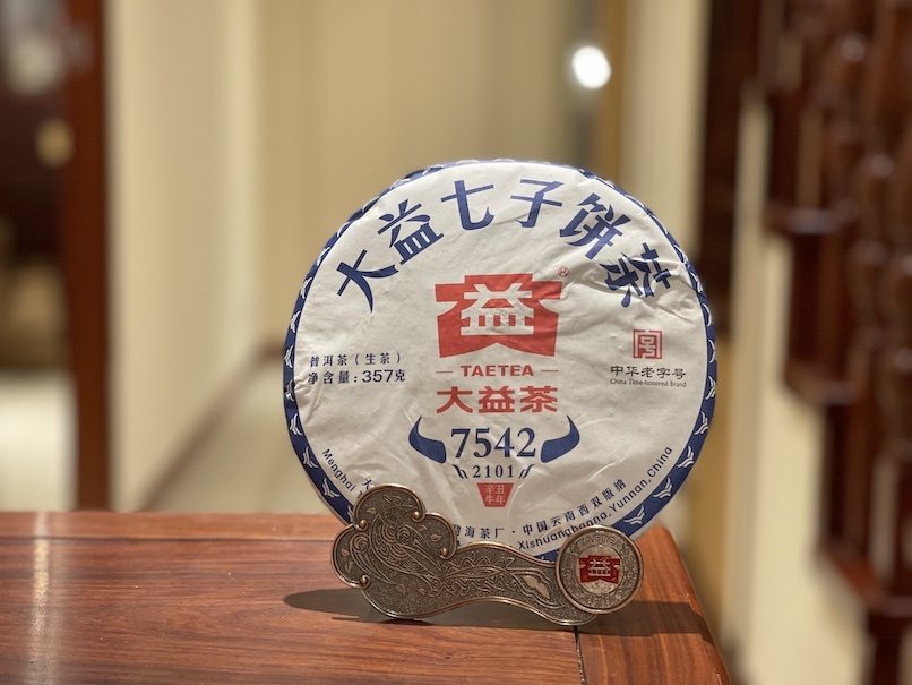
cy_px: 342
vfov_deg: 22.9
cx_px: 456
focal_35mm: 64
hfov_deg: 30.3
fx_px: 1687
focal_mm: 7.5
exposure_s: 1/33
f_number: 2.2
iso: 125
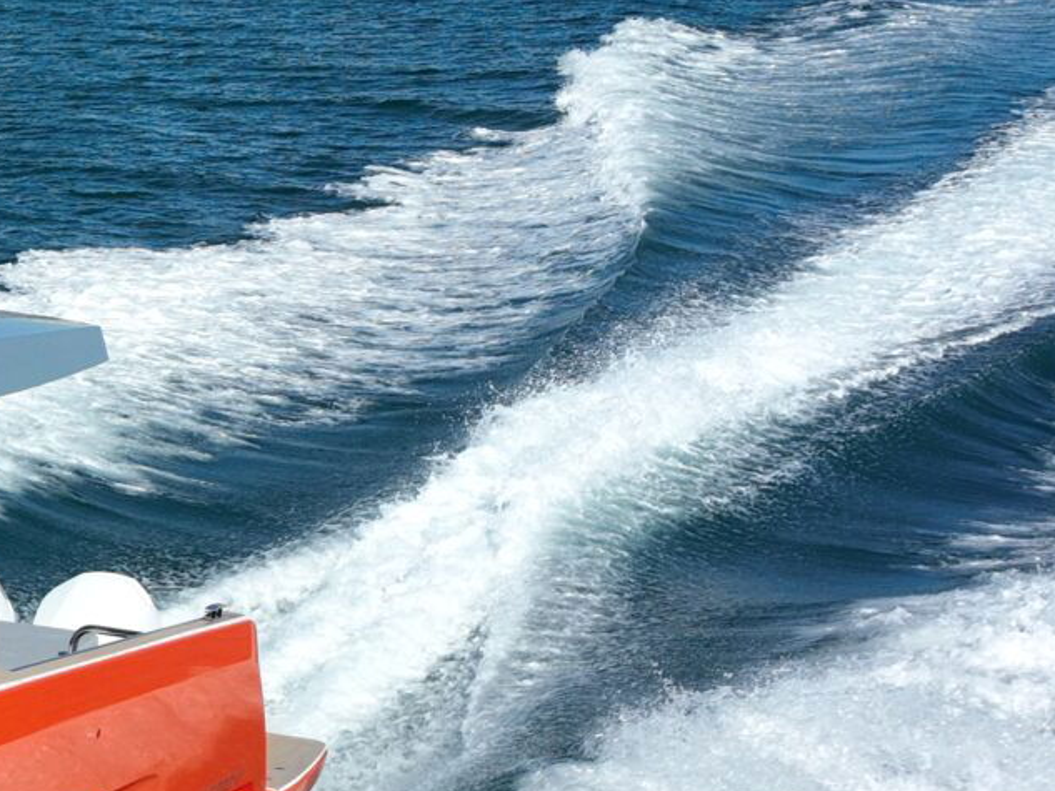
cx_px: -662
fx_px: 2957
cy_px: 916
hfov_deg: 17.5
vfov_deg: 14.8
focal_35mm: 97
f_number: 2.8
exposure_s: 1/400
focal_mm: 12.29
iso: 130
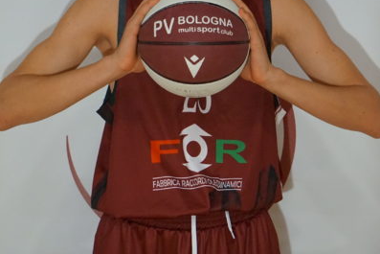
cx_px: 190
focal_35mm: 125
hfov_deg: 16.4
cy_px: 74
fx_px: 1317
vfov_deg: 11.0
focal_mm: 55
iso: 3200
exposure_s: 1/80
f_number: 4.5
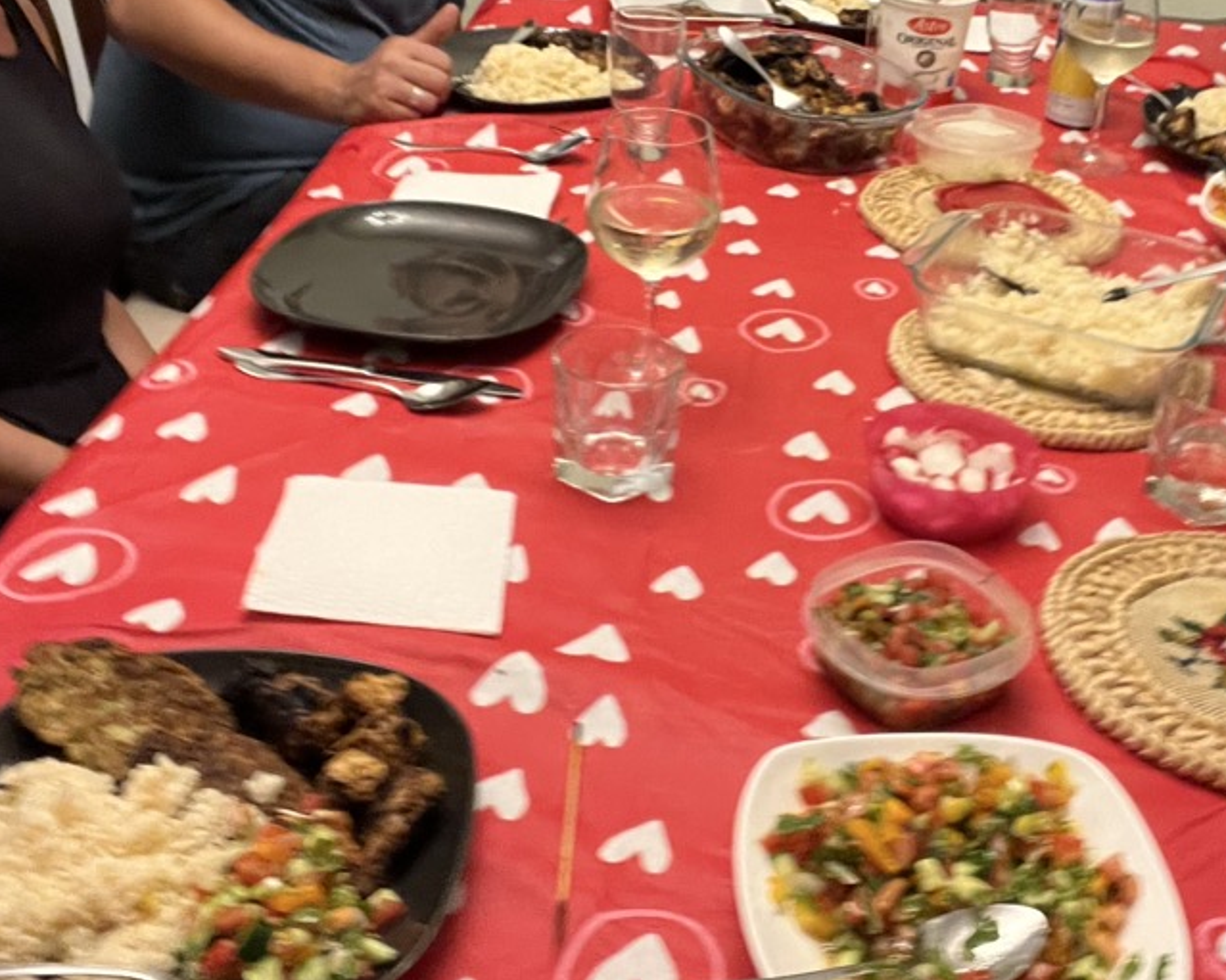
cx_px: 794
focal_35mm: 45
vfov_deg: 33.1
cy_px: 320
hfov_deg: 40.8
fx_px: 1633
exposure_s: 1/30
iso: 400
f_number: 2.2
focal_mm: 2.71
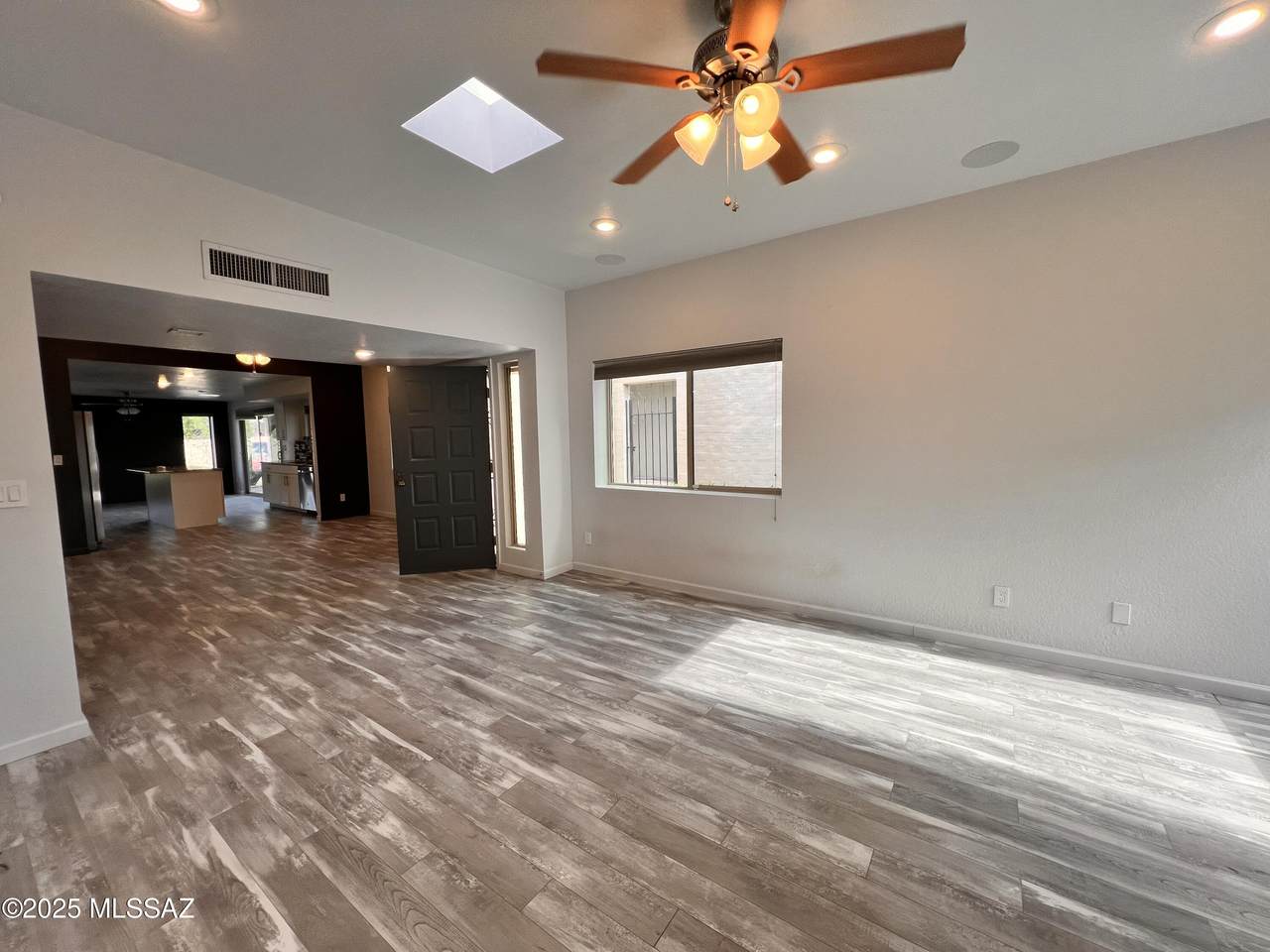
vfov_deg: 89.9
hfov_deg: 106.2
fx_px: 477
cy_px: 476
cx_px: 635
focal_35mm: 13
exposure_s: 1/120
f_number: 1.8
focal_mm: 1.57
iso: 50
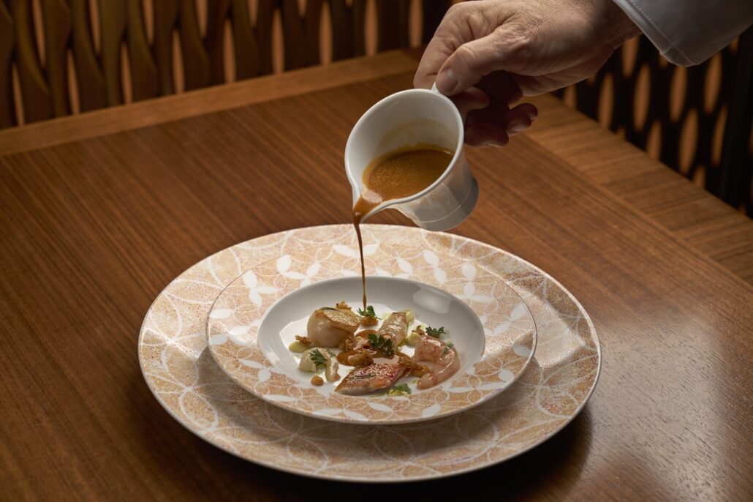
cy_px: 251
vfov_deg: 19.4
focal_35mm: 70
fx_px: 1464
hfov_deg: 28.9
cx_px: 376
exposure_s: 1/250
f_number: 5
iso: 80
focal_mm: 70
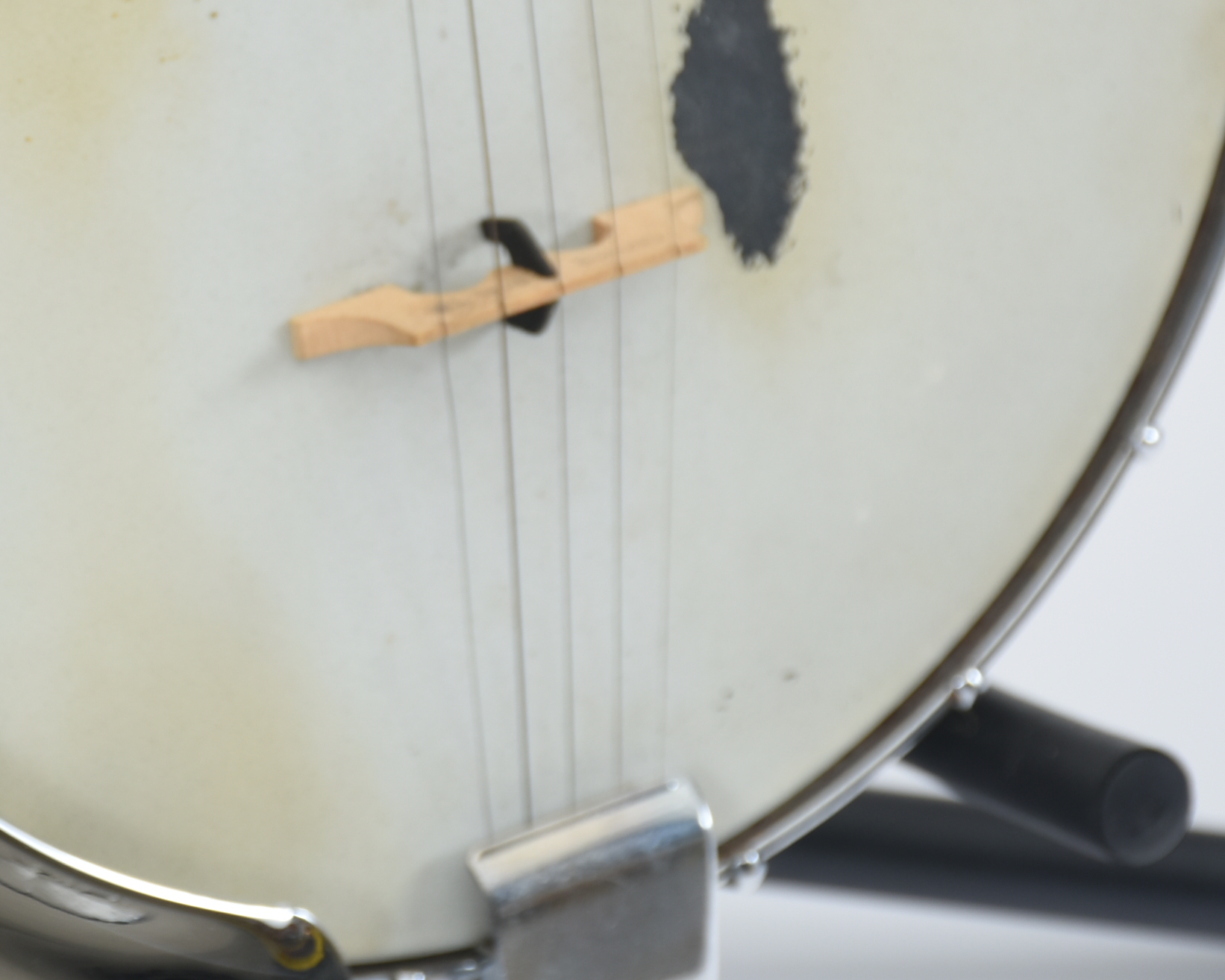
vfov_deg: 6.7
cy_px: 301
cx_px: 231
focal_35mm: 231
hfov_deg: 8.3
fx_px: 8376
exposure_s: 1/160
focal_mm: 90
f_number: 9
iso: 200
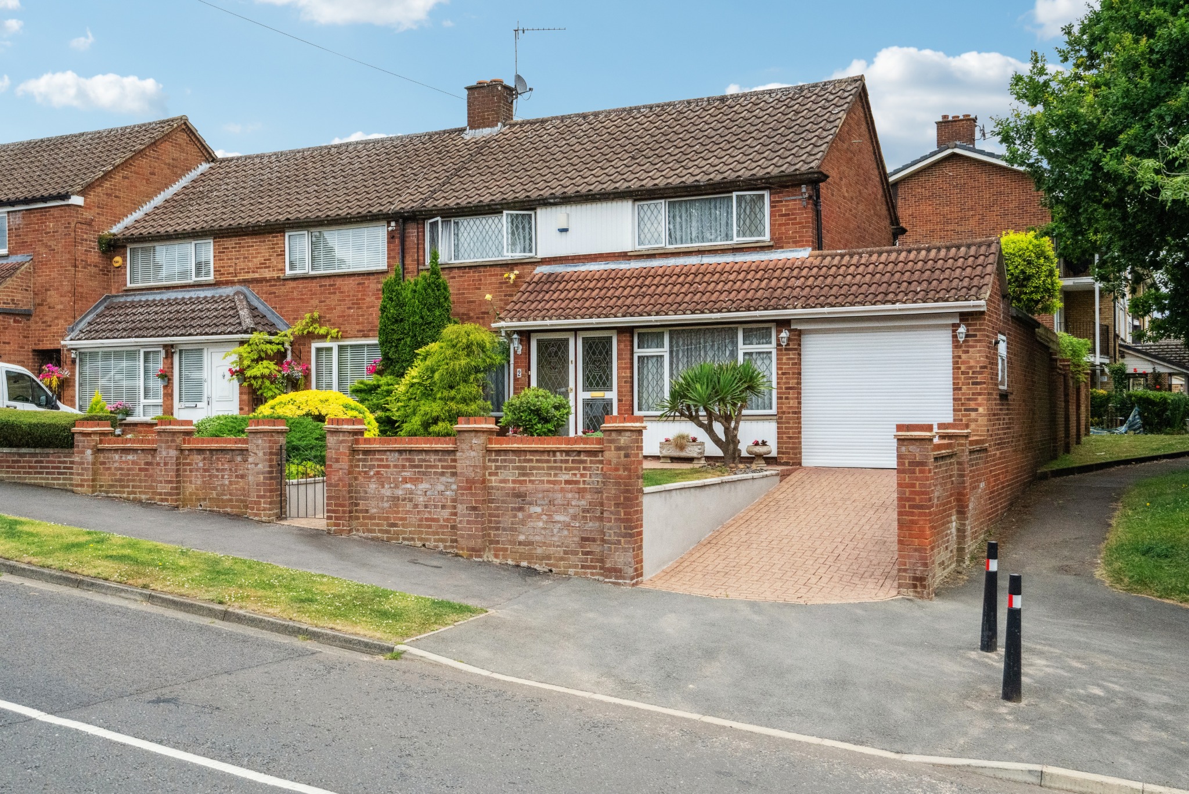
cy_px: 397
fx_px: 1156
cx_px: 594
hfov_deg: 54.4
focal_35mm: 35
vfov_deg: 37.9
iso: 6400
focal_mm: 35
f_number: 10
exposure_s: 1/3200
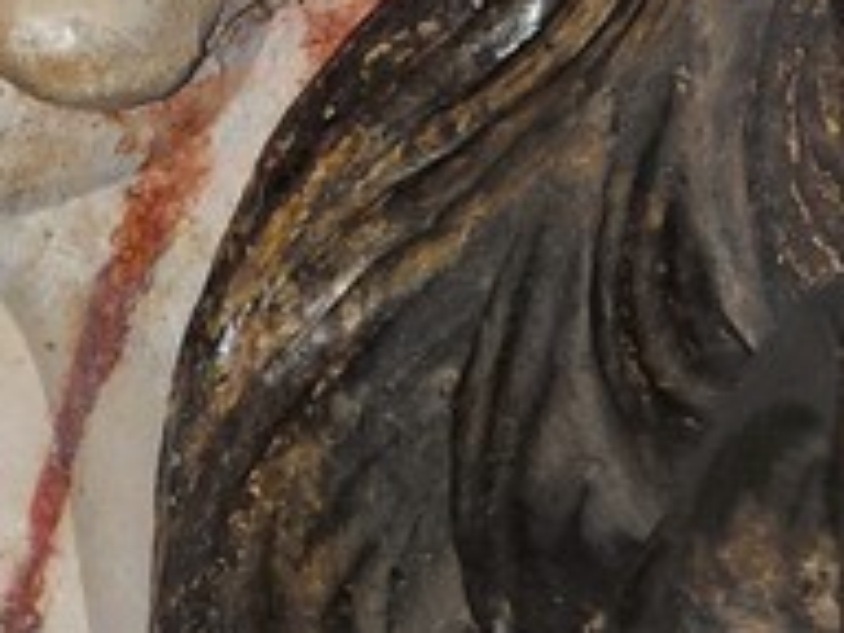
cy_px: 233
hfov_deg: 1.1
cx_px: -510
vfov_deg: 0.8
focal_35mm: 1858
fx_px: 45301
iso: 100
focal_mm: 155
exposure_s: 1/60
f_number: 8
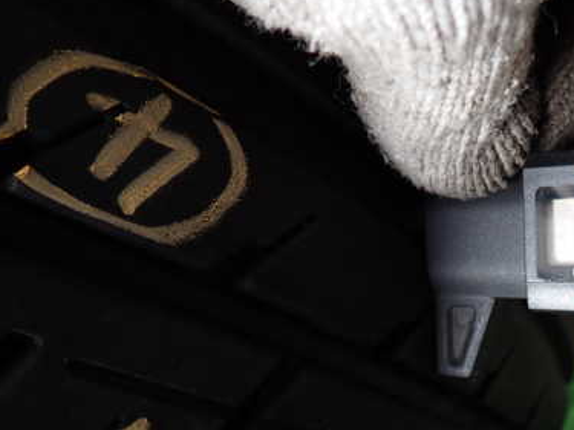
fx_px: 663
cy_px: 274
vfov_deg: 35.7
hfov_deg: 45.1
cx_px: 435
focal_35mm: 40
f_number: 2
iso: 100
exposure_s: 1/60
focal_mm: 4.5
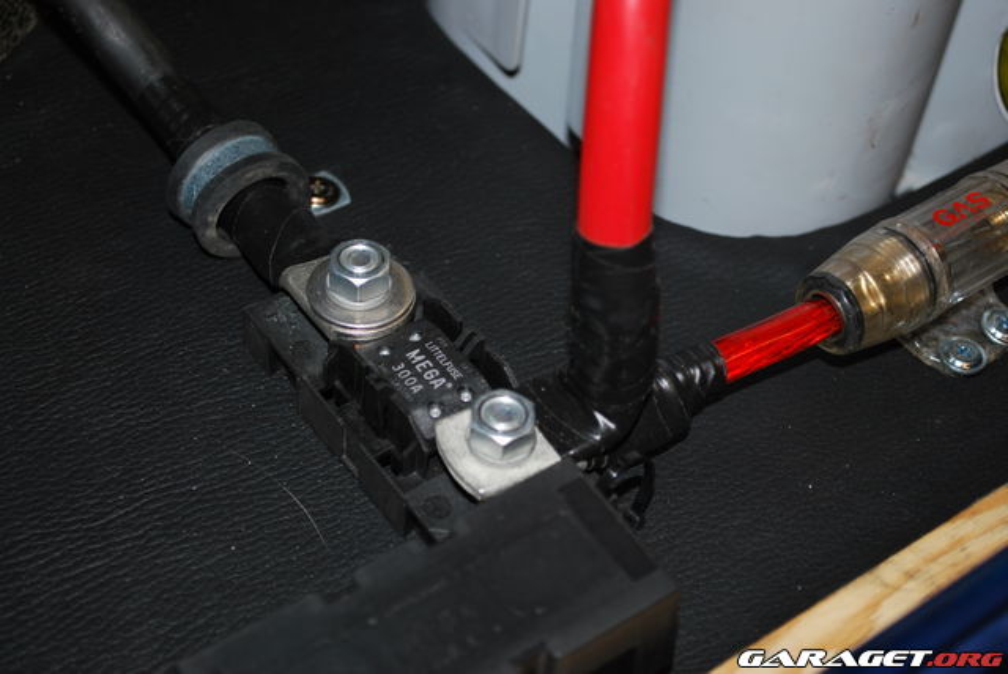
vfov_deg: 22.7
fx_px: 1681
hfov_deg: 33.4
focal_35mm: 60
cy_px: 337
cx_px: 504
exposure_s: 1/60
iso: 200
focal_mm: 40
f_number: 5.3
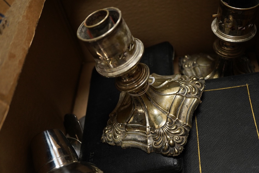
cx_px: 130
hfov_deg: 43.6
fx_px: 324
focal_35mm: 45
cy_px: 86
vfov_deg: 29.9
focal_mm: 30
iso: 1250
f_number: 3.5
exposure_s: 1/125
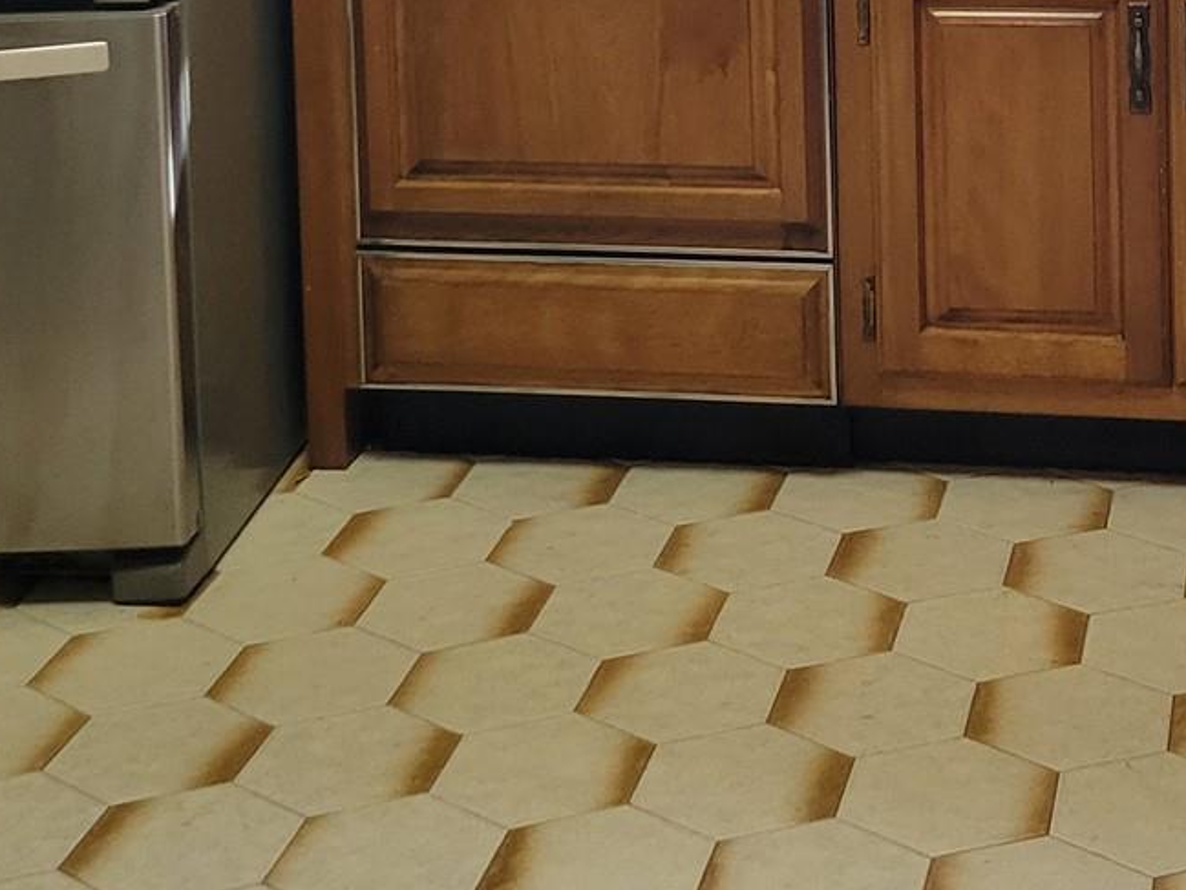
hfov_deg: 23.7
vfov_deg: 16.7
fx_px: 2810
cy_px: -367
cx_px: 824
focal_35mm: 82
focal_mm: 5.4
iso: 250
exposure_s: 1/120
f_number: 1.8
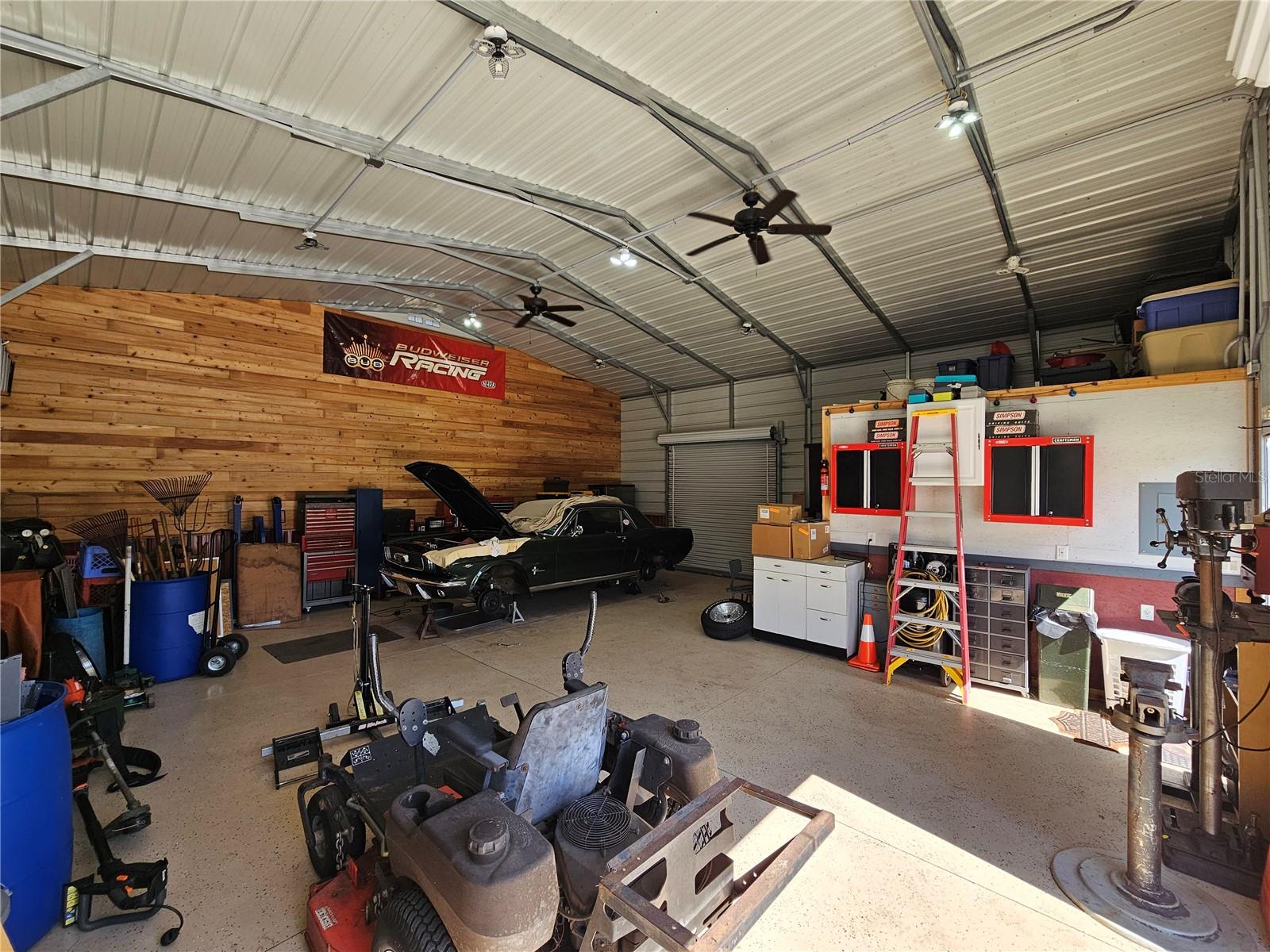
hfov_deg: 106.2
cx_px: 635
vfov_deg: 89.9
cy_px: 476
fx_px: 477
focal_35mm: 13
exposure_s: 1/145
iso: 50
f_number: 2.2
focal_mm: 2.2
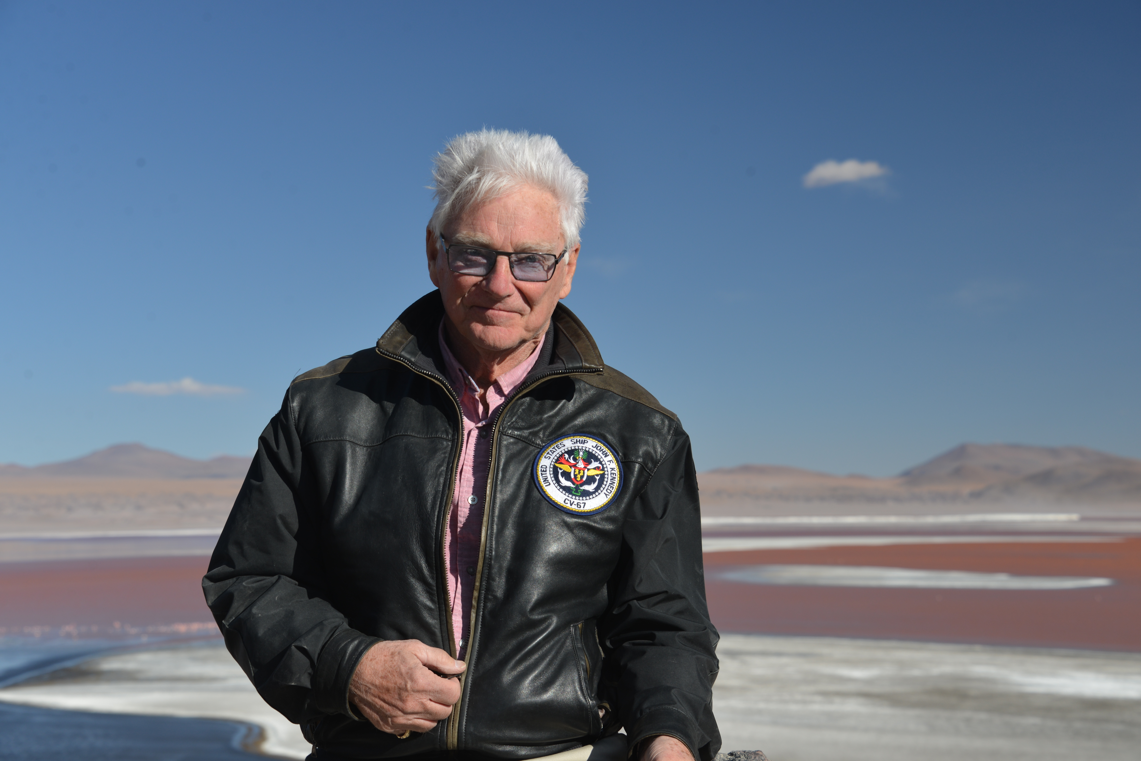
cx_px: 570
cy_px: 380
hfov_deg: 28.8
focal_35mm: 70
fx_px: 2219
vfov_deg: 19.5
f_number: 8
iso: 200
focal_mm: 70
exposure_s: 1/250
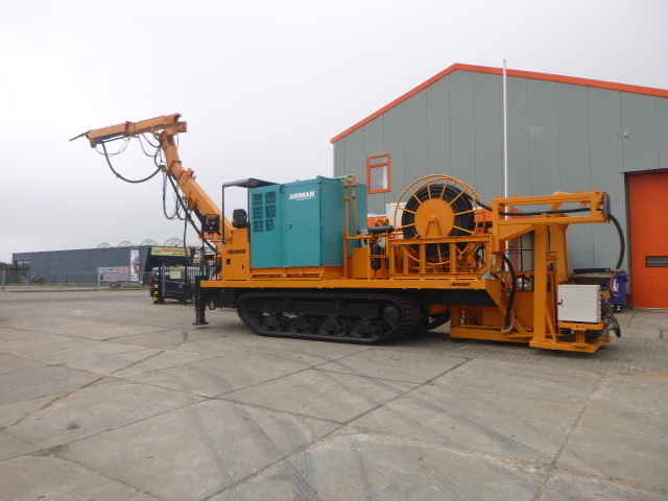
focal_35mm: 25
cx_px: 334
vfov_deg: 54.9
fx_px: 482
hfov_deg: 69.4
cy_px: 250
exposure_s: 1/200
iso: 100
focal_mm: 4.5
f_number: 3.9
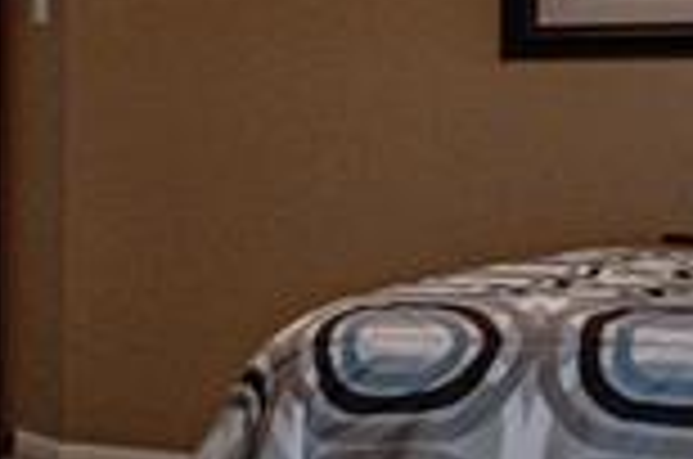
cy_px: 7
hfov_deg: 14.6
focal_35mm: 113
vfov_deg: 11.9
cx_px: -738
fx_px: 2171
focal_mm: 16
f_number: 5
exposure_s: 1/640
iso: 640
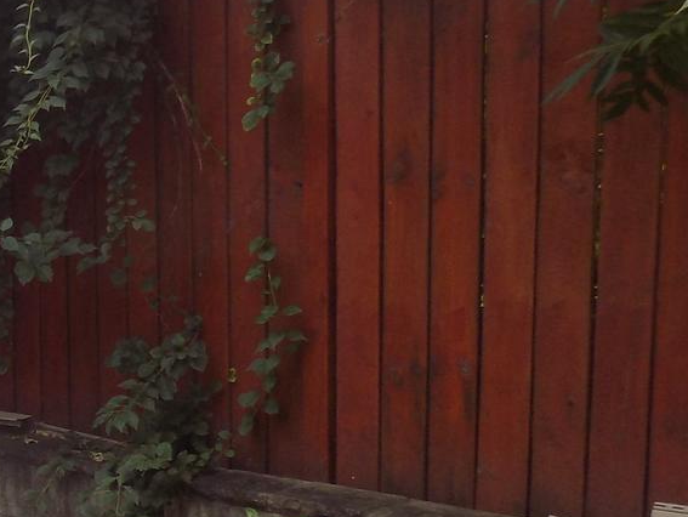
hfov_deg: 19.6
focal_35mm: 83
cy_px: 471
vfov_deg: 17.5
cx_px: -419
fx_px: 1651
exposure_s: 1/125
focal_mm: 4
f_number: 3.1
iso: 80
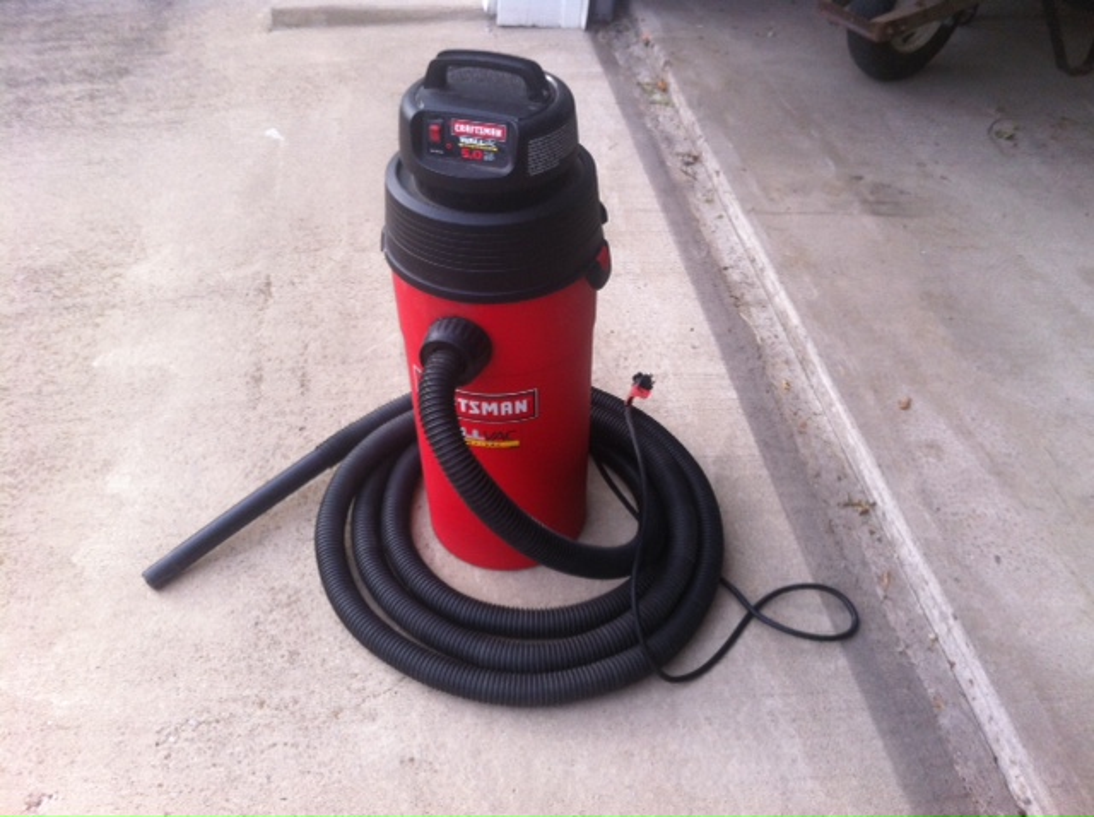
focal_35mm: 35
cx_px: 547
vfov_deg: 40.6
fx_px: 1104
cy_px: 408
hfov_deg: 52.7
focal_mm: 3.85
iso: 80
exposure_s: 1/372
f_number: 2.8
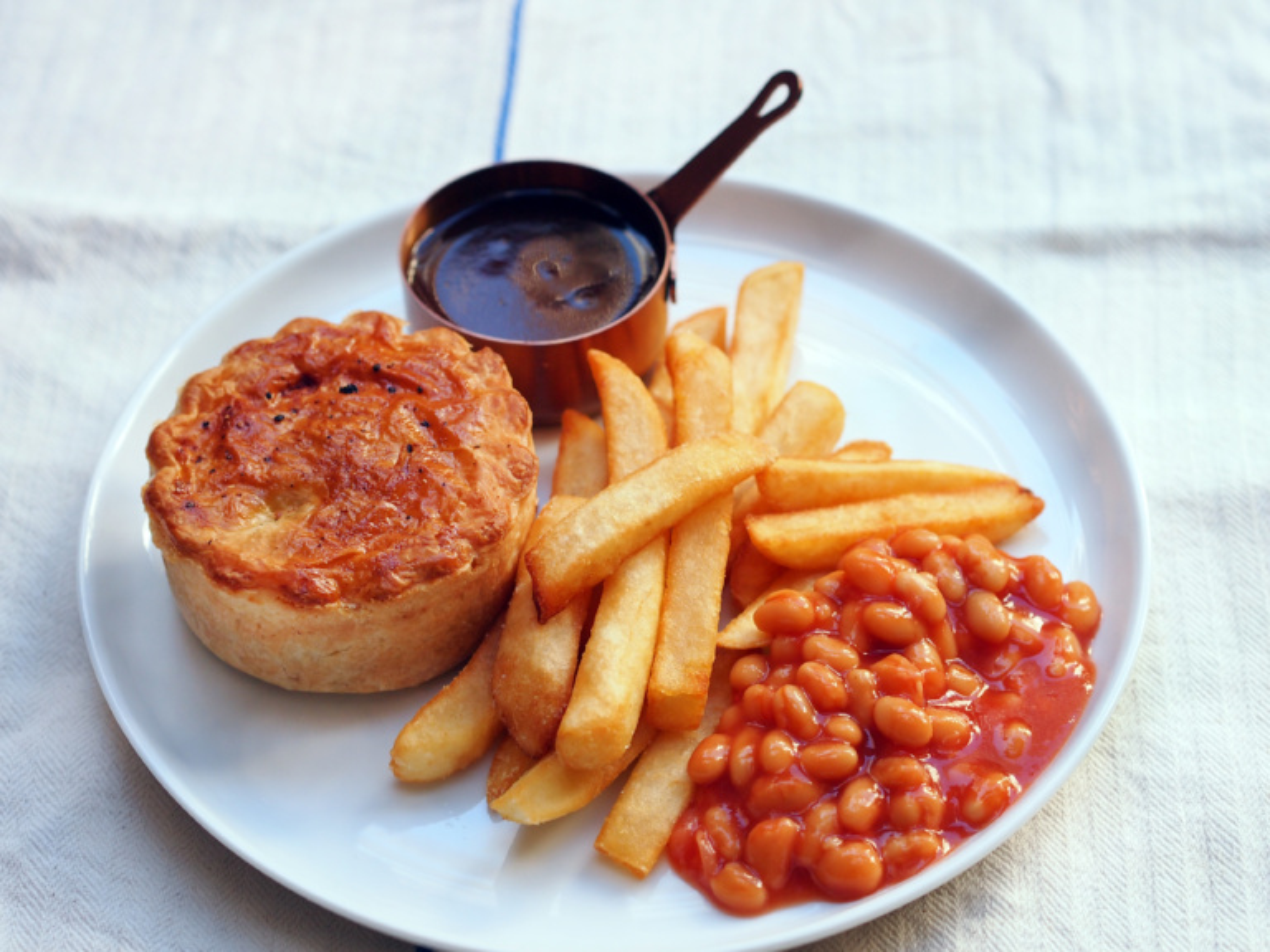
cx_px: 635
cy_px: 476
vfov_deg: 16.4
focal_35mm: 90
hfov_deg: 21.8
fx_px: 3302
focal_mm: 45
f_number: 3.2
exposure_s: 1/125
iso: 200
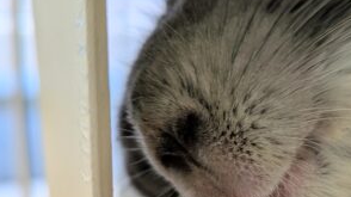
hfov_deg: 33.7
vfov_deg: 21.0
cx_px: 346
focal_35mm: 57
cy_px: 109
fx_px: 530
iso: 72
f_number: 1.7
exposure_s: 1/100
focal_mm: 4.53
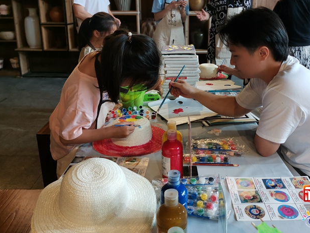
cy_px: 91
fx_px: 304
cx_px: 184
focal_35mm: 34
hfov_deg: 53.6
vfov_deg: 41.6
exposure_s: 1/120
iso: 100
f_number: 1.4
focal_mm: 4.66
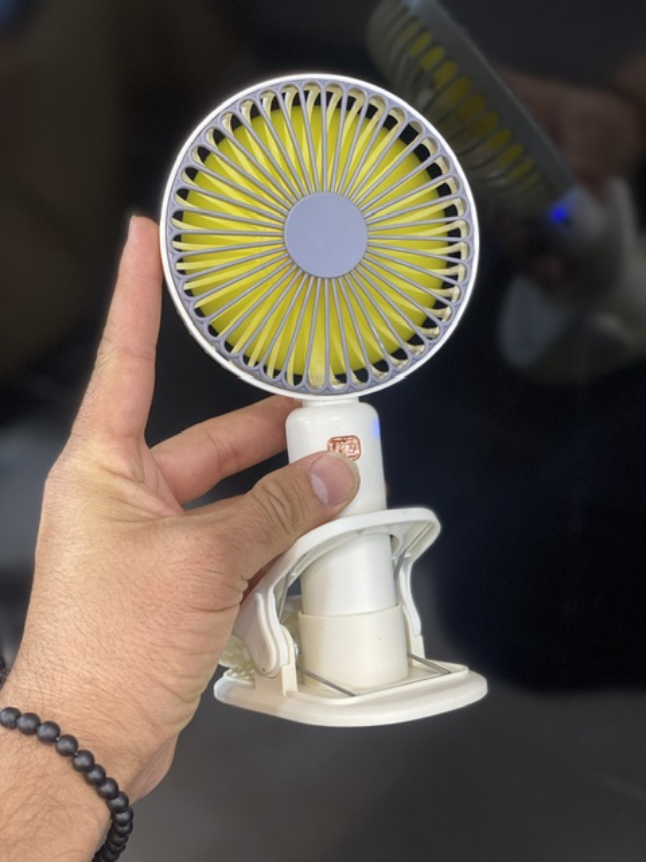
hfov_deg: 28.0
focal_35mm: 52
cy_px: 431
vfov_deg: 36.8
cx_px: 323
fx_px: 1294
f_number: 2
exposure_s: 1/33
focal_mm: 6
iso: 200
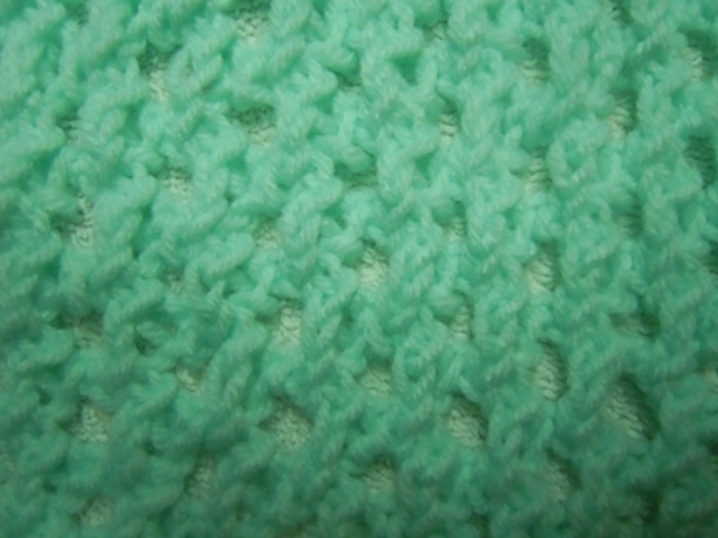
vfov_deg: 46.8
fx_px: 622
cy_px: 269
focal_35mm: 30
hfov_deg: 60.0
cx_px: 359
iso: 800
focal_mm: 5.4
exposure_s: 1/100
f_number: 3.5
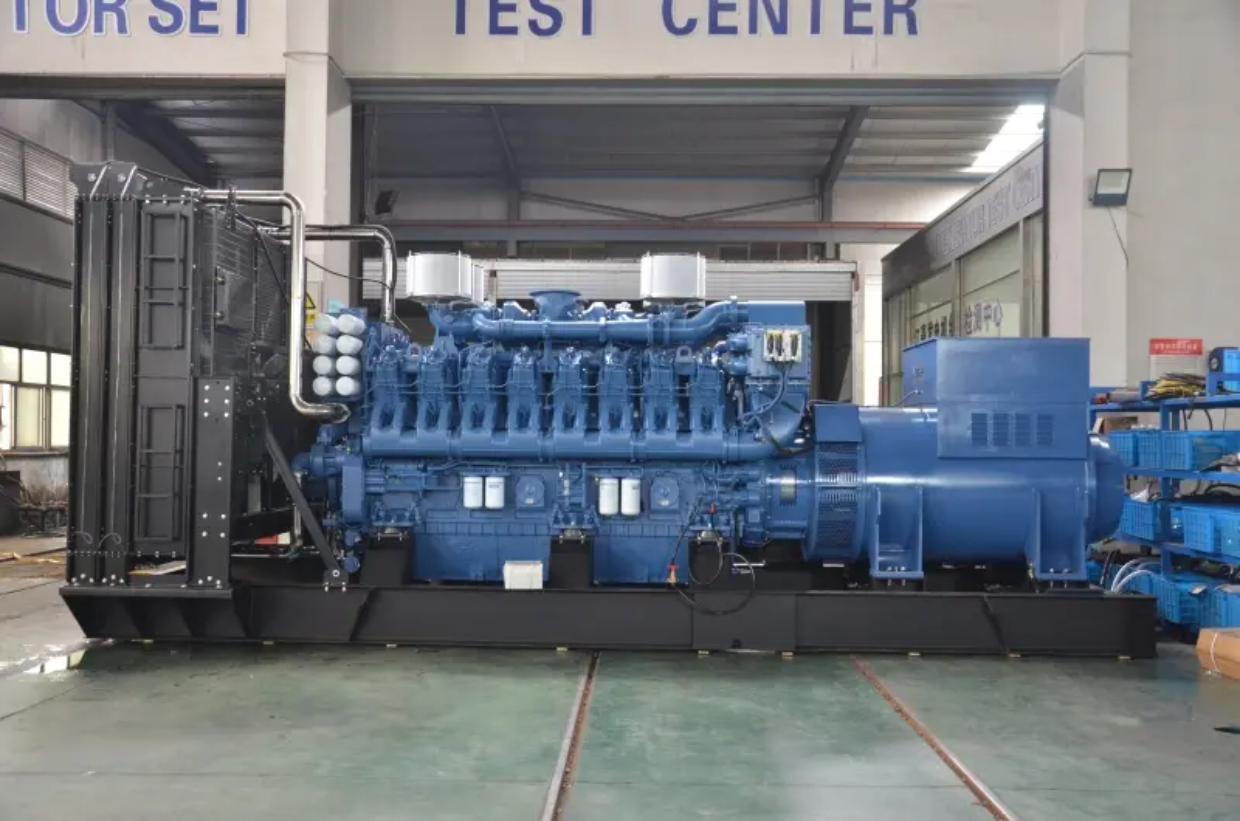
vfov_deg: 36.7
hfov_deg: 53.2
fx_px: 1238
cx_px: 620
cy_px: 410
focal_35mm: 36
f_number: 3.8
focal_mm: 24
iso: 800
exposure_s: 1/20
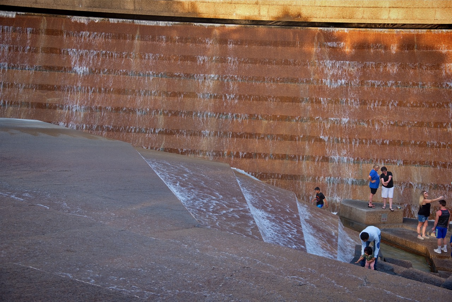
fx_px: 628
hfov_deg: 39.6
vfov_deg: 27.0
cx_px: 226
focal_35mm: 50
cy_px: 151
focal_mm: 50
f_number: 5
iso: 100
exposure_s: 1/100
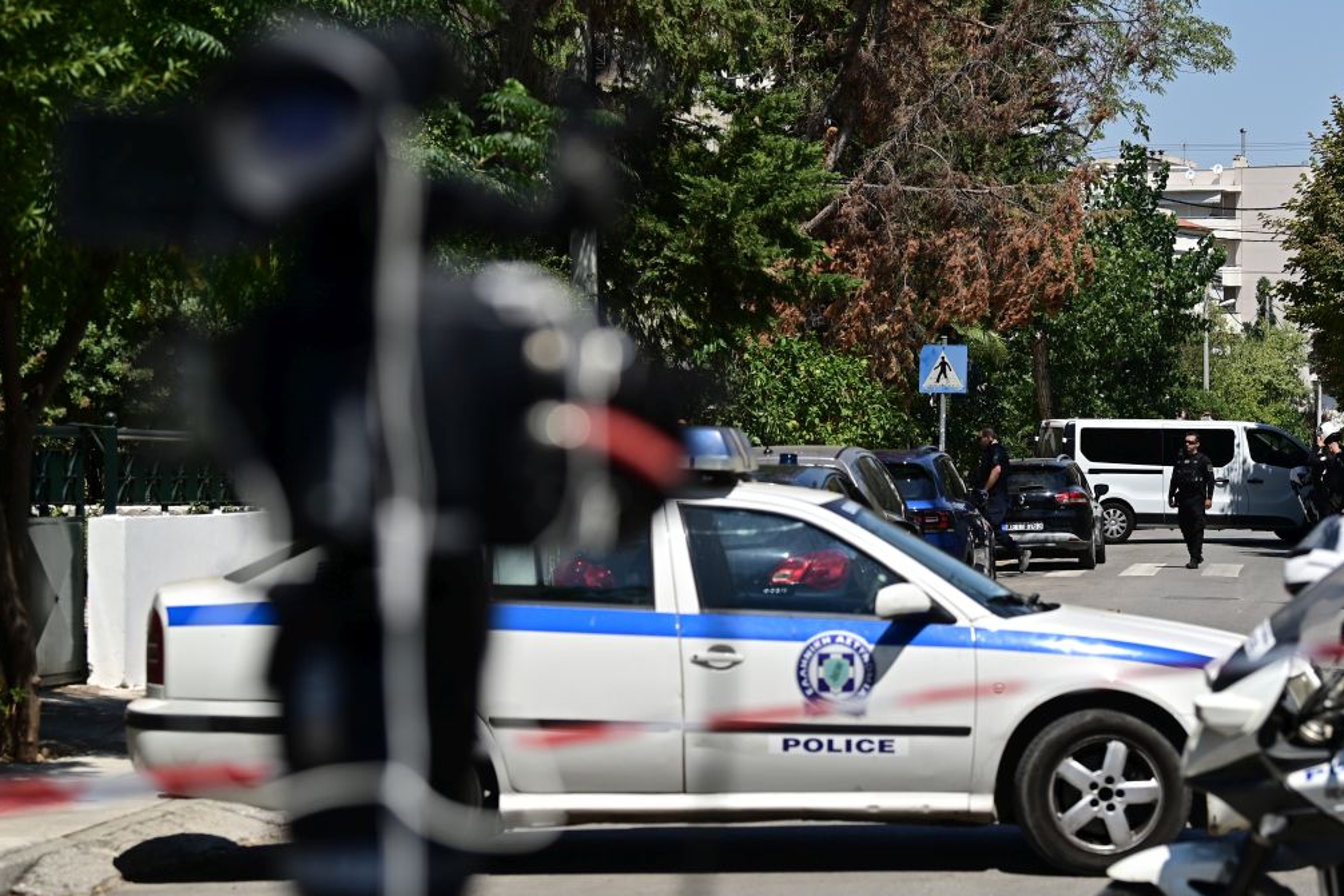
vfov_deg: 14.7
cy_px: 458
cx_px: 774
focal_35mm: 93
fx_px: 3472
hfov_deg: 21.9
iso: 250
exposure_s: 1/4000
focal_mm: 78
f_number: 4.5
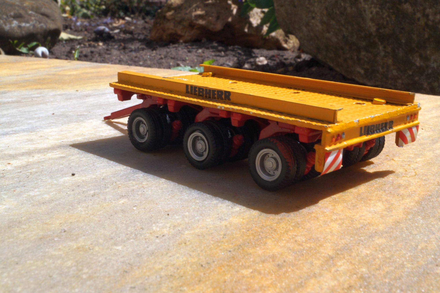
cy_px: 146
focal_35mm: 52
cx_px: 220
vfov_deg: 25.7
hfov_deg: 37.9
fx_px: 641
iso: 125
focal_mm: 35
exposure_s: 1/60
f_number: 25
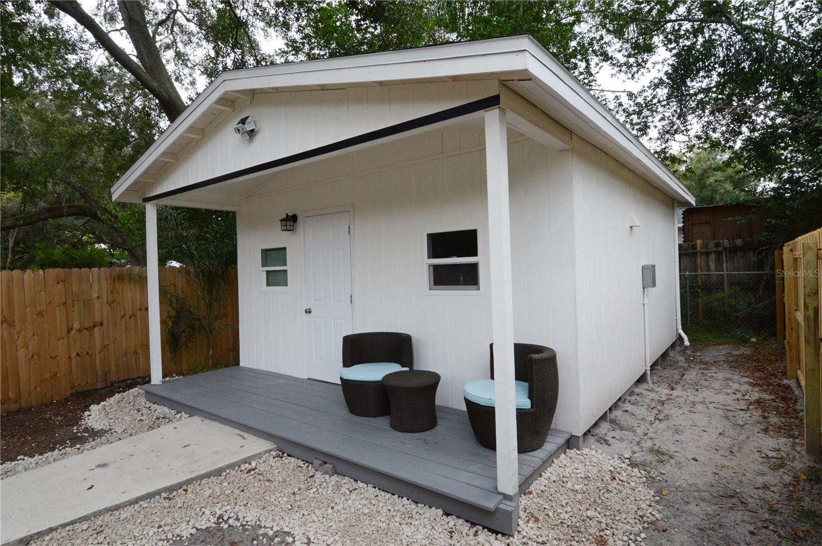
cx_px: 411
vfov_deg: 67.3
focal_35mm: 18
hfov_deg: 90.1
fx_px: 411
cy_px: 273
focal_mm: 12
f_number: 11
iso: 800
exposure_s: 1/100
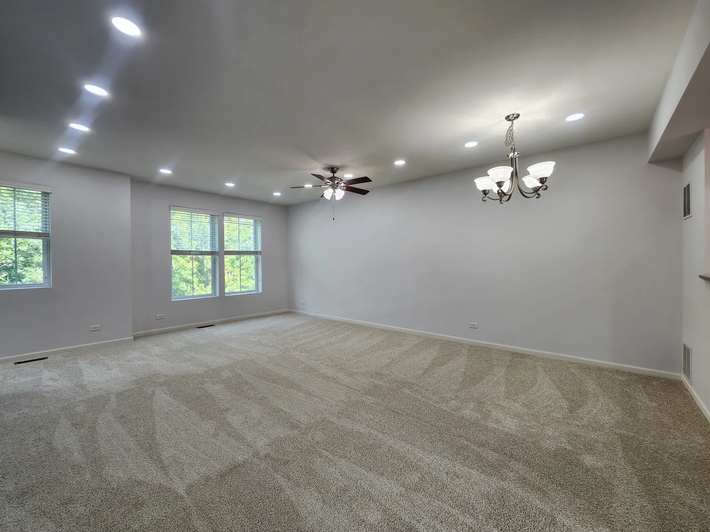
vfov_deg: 89.9
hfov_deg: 106.2
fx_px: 267
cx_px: 355
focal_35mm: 13
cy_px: 266
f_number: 2.2
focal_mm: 2.2
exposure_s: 1/60
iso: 64
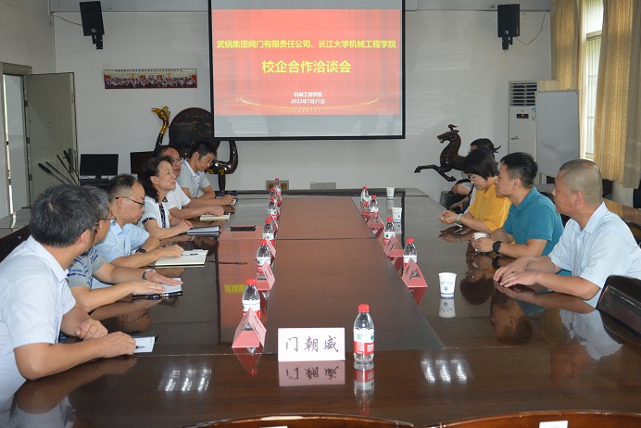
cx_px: 342
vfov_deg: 29.9
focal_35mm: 45
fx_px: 802
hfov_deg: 43.6
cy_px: 208
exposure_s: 1/60
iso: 640
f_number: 4
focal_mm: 26
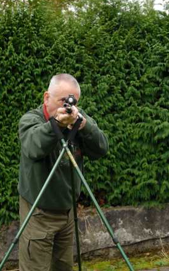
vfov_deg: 26.3
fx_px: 579
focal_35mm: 79
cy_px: 149
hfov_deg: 16.6
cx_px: 76
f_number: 4
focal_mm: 45
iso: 200
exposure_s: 1/60
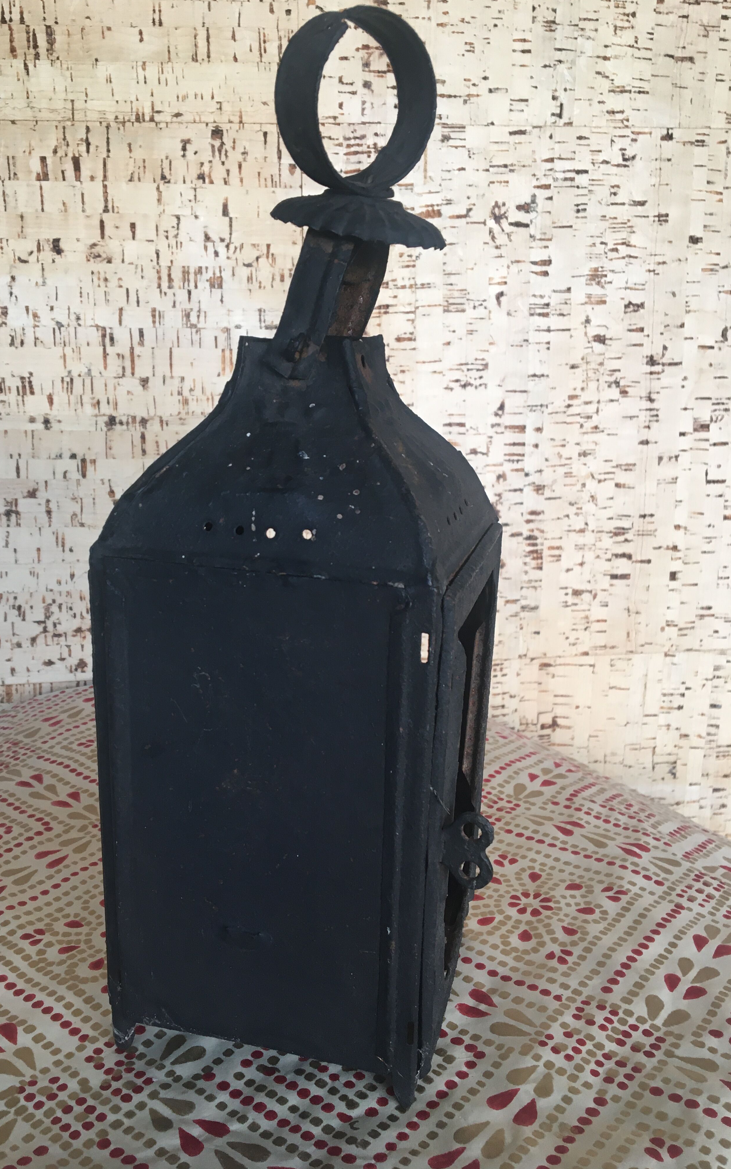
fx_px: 988
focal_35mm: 31
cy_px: 582
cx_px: 309
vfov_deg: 61.2
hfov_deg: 40.5
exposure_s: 1/33
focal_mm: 4.15
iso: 32
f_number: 2.2
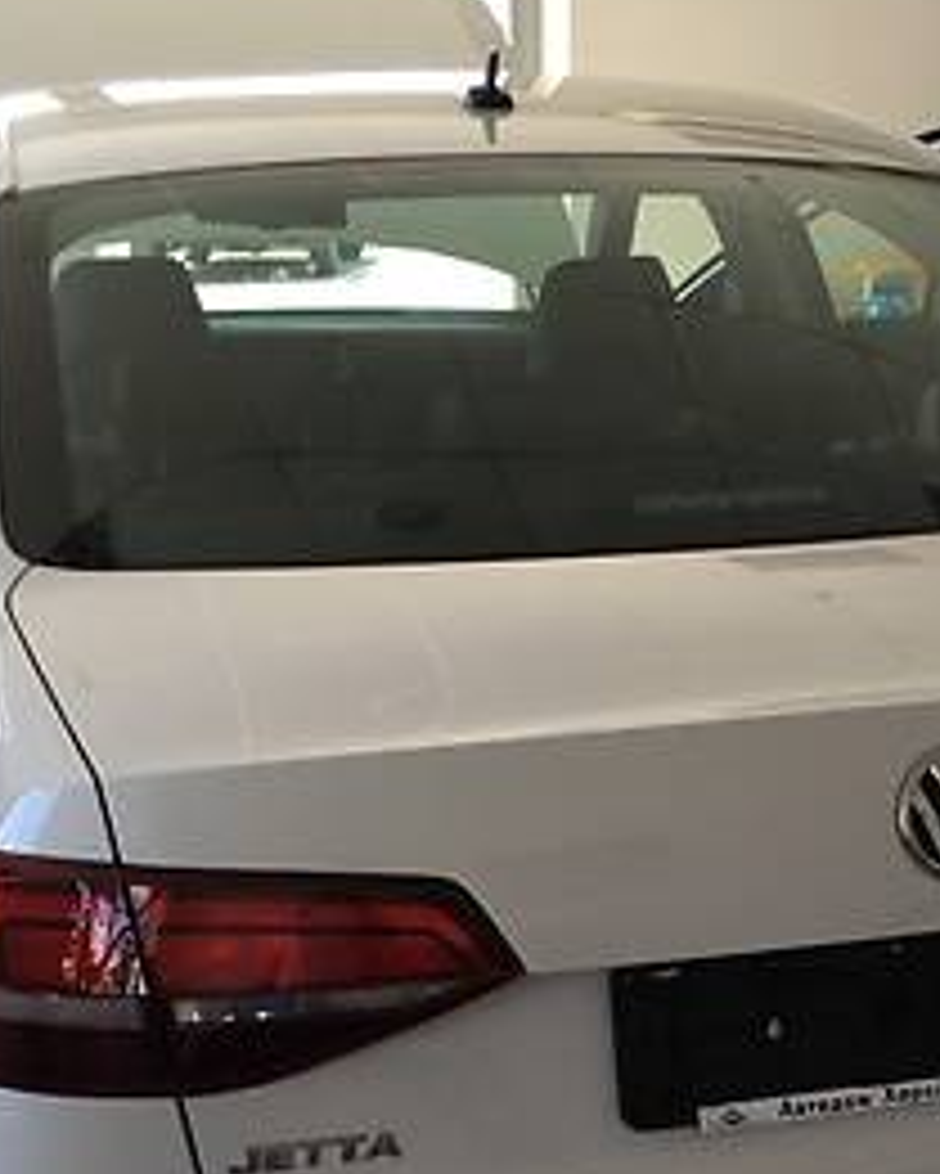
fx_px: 2259
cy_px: 1066
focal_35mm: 65
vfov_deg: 28.0
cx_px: 675
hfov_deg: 23.3
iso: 32
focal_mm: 4.2
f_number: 2.2
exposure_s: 1/100
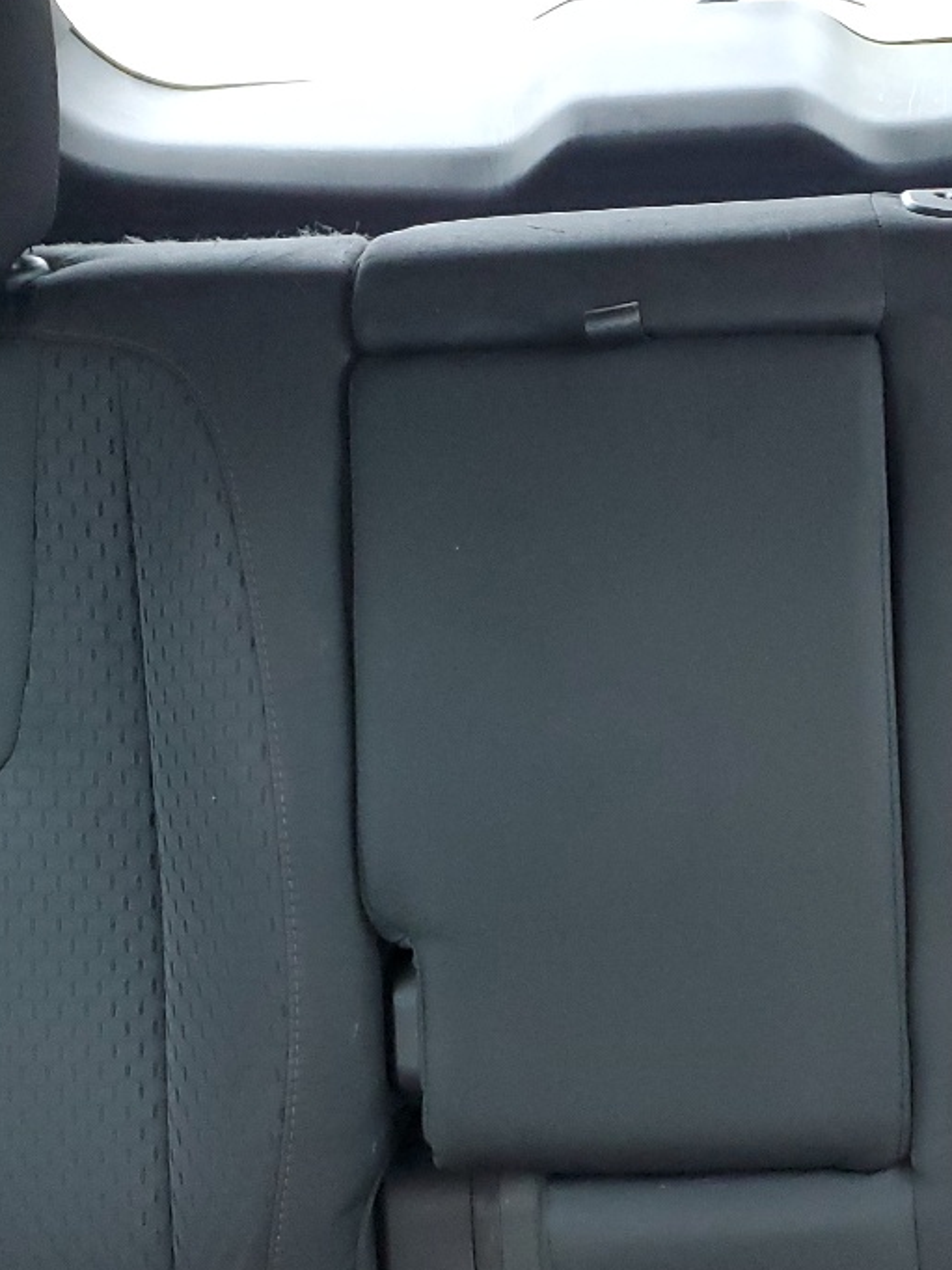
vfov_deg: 31.6
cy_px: 791
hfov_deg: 23.9
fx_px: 2238
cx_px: 639
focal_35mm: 61
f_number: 1.5
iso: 318
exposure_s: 1/60.2
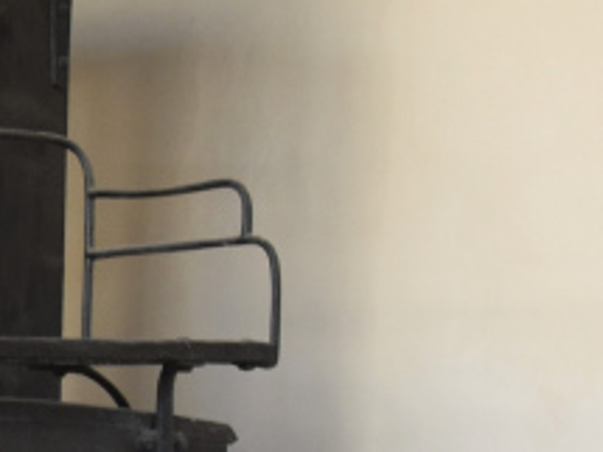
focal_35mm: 209
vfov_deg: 7.0
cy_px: 577
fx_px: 3639
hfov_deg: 9.1
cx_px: -446
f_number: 5
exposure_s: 1/100
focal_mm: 24
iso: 400
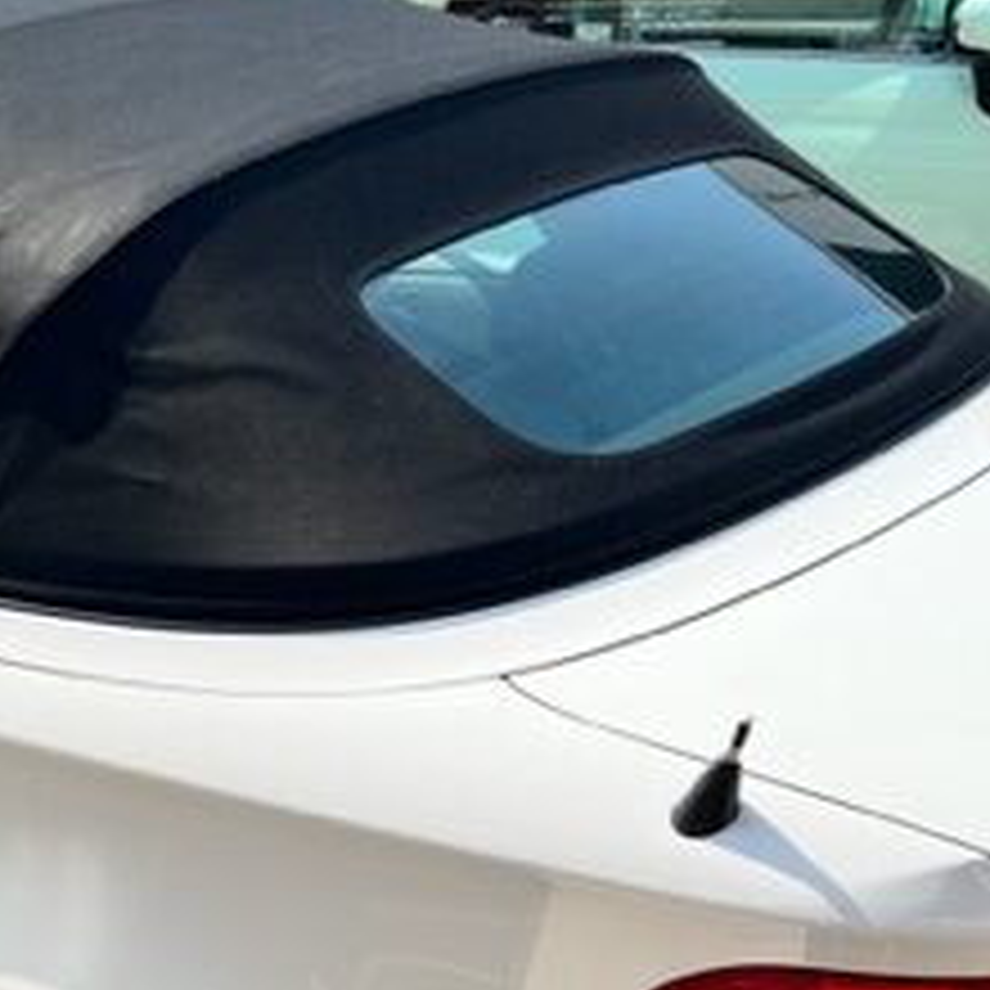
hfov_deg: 25.1
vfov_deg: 25.4
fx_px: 2168
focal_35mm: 67
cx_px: 130
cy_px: 747
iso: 50
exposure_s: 1/3257
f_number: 1.5
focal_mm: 5.7
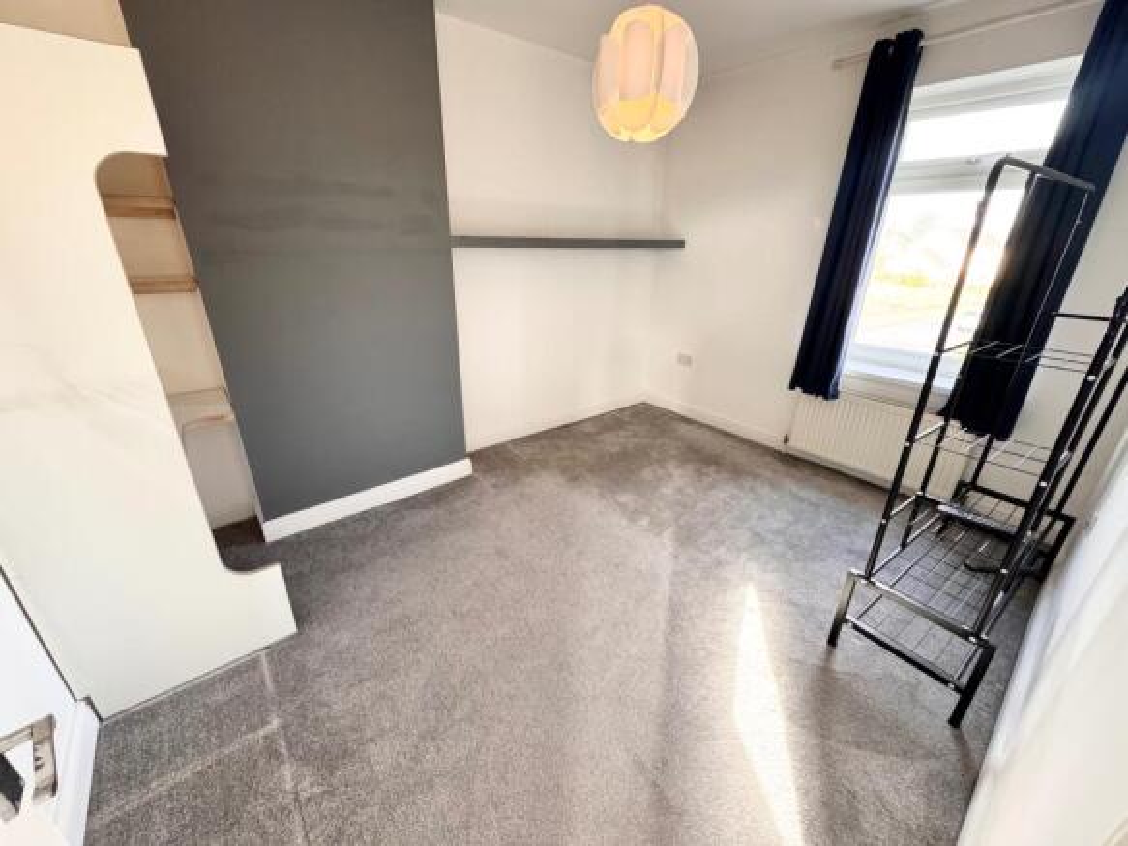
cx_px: 564
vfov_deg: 85.7
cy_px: 423
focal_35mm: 14
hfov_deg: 102.1
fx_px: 456
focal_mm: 2.22
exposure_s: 1/100
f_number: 2.2
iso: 320
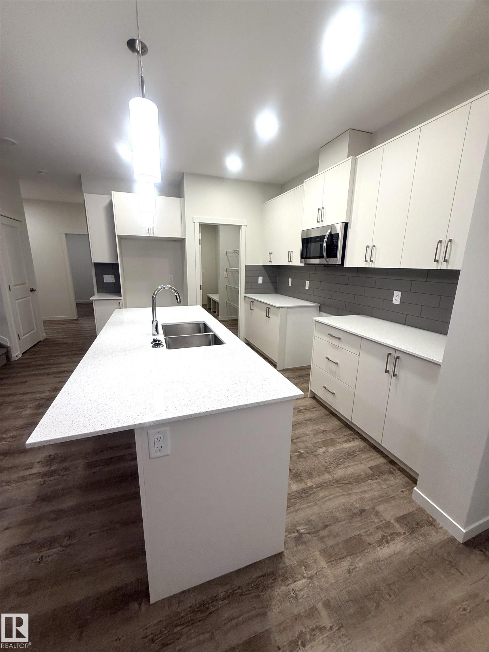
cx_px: 244
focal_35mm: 14
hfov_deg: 85.7
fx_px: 264
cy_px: 326
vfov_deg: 102.1
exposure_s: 1/120
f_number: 2.2
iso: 200
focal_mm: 2.22
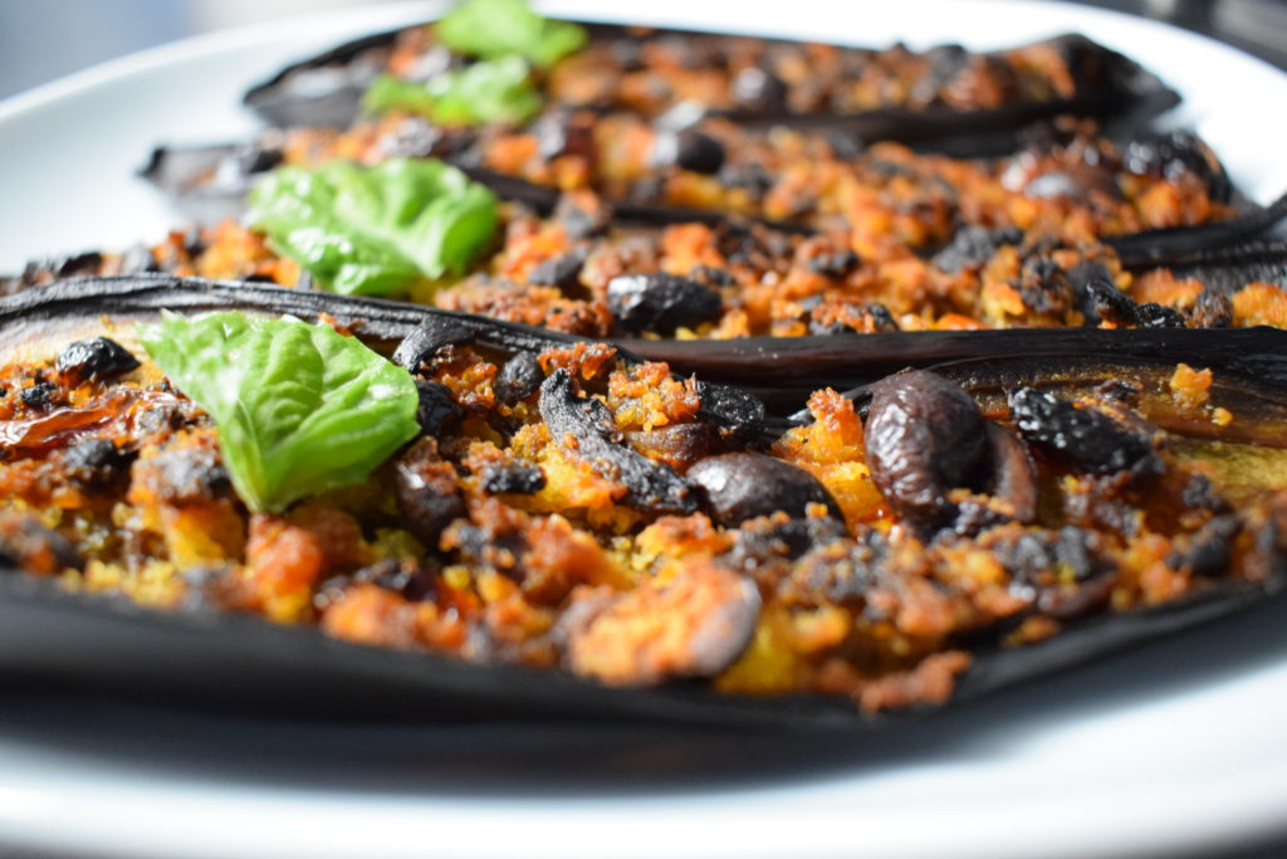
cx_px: 644
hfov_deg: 59.5
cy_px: 430
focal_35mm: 32
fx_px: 1126
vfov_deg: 41.7
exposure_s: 1/30
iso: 3200
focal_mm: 21
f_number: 3.8
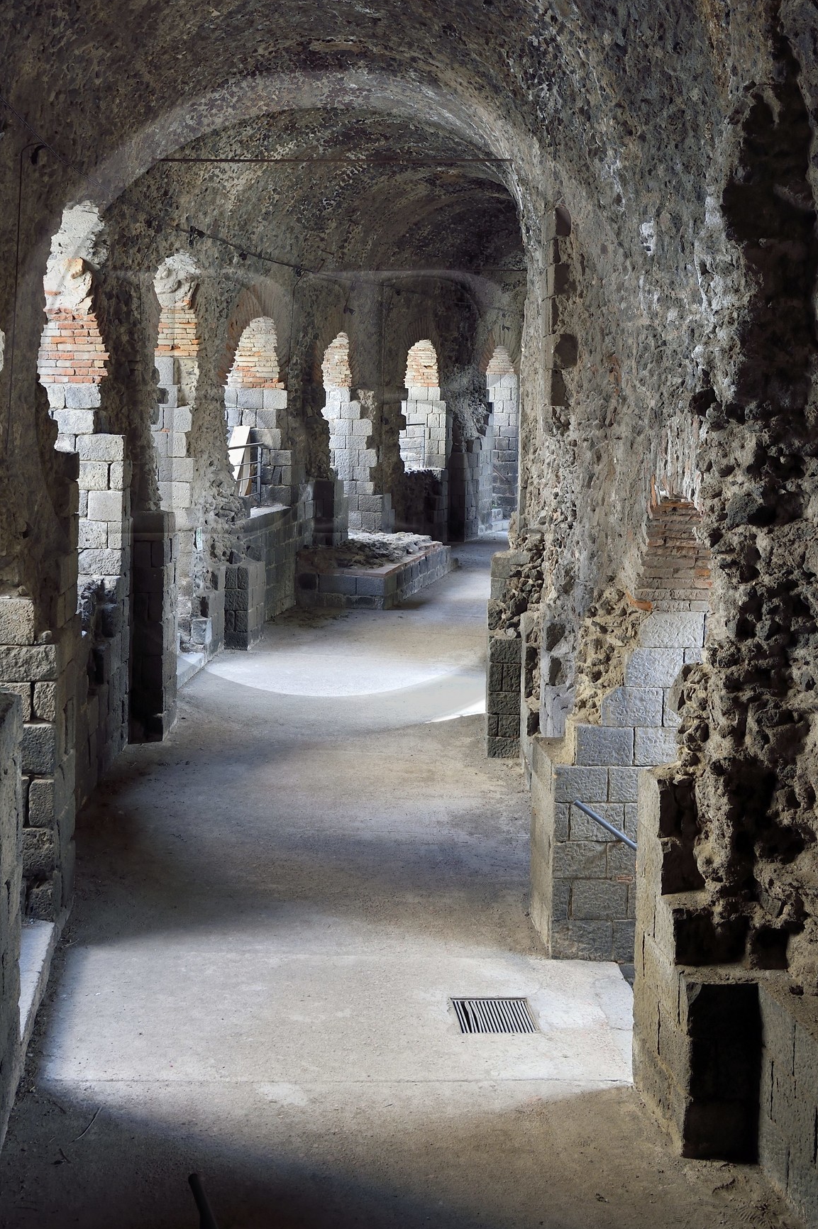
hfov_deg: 31.1
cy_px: 403
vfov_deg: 44.7
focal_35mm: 43
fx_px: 1467
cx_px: 328
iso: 800
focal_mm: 31
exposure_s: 1/20
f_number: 7.1
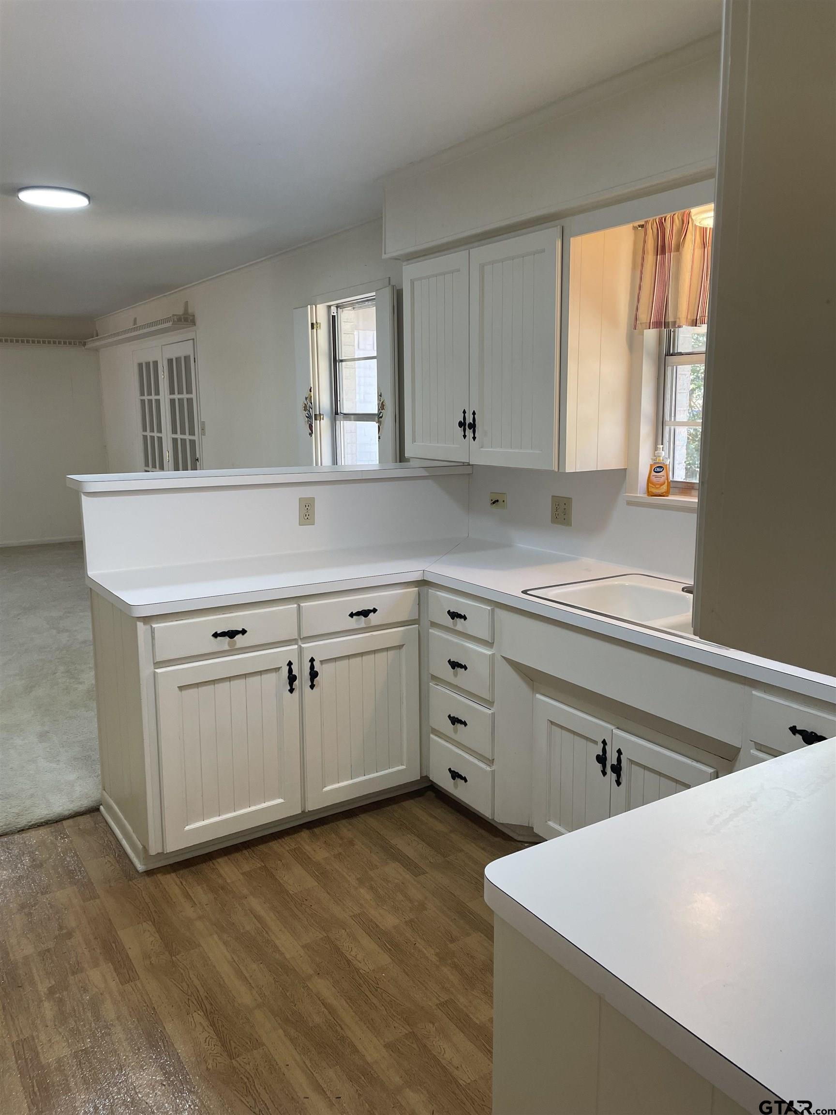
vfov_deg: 67.3
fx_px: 837
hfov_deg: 53.1
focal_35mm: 26
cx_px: 418
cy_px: 558
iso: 100
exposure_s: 1/120
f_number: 1.6
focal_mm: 4.2
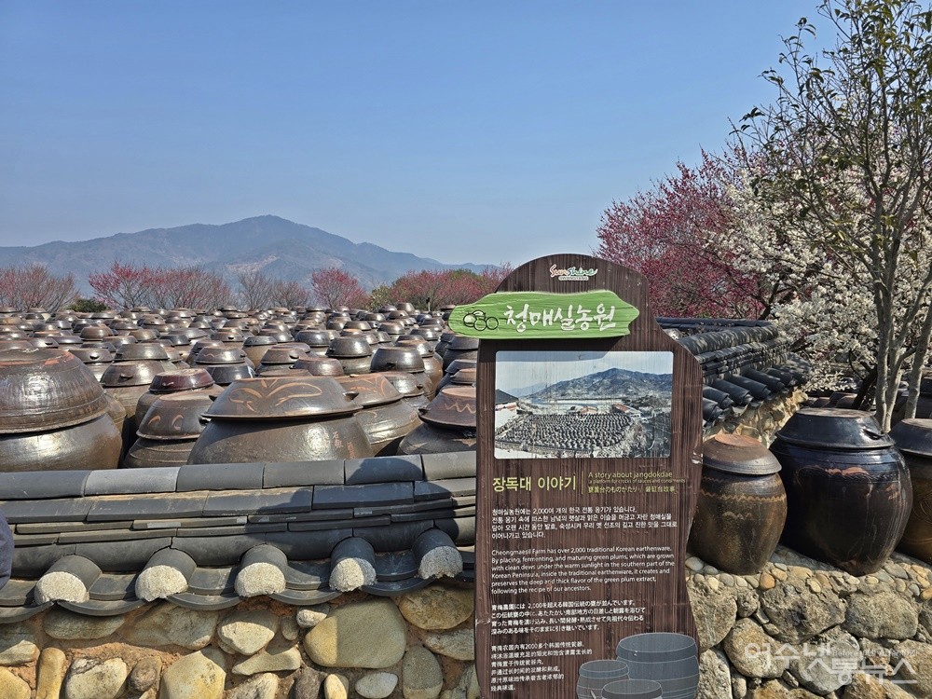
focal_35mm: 23
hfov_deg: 73.9
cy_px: 350
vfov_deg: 58.9
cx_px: 466
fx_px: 619
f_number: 1.7
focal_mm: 6.3
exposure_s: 1/799
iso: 12
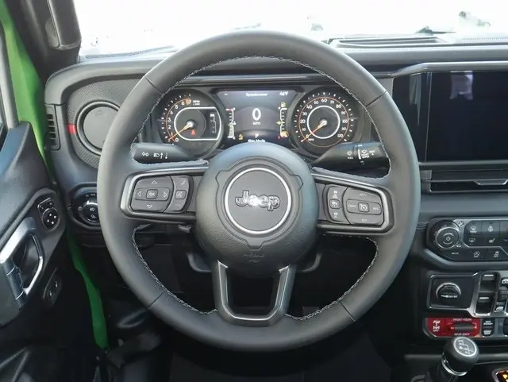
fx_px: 558
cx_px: 254
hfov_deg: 48.9
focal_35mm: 38
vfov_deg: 37.8
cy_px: 191
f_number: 5
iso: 800
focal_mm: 19
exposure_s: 1/60
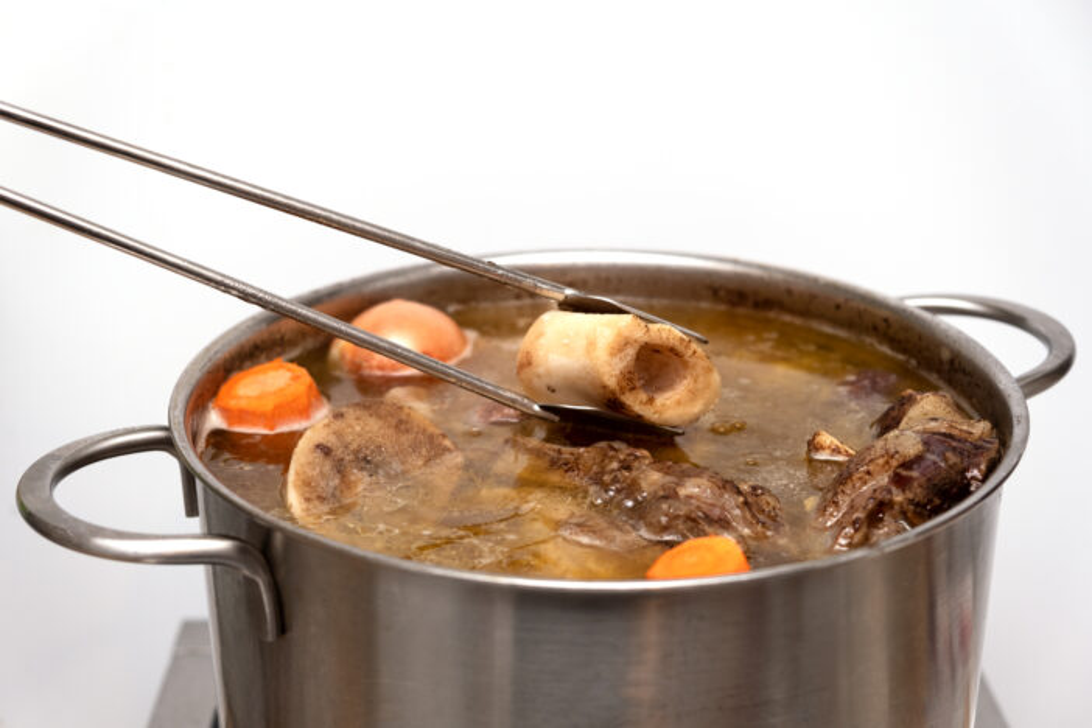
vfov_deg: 27.5
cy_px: 364
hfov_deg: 40.3
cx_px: 546
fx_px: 1486
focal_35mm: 49
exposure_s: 1/250
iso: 160
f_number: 3.6
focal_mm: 32.9
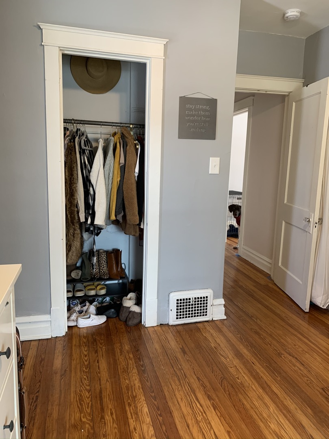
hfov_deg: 53.1
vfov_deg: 67.3
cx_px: 164
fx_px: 329
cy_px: 220
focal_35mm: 26
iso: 100
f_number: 1.8
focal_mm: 4.25
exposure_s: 1/60
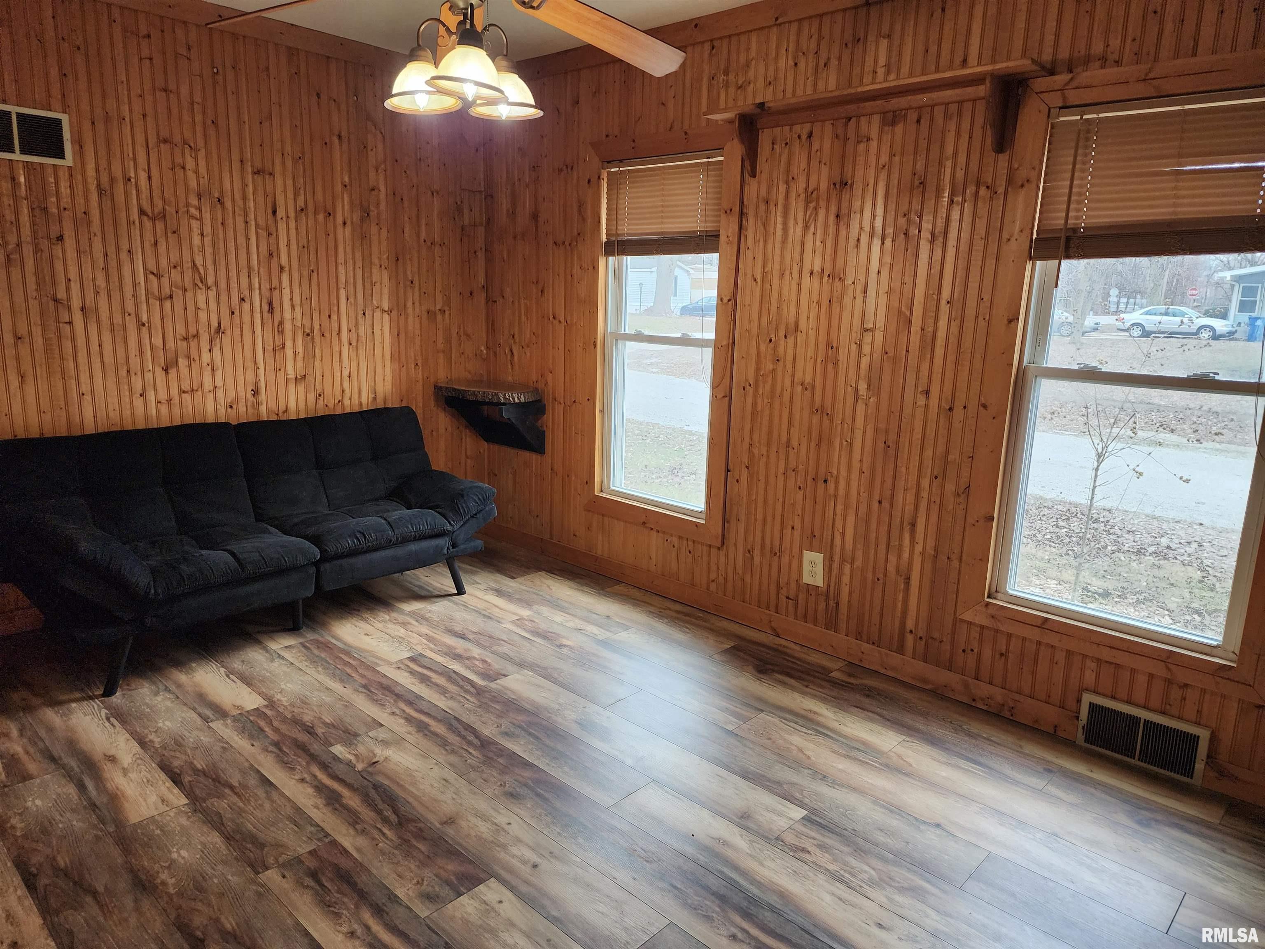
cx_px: 632
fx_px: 841
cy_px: 474
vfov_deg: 58.9
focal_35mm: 23
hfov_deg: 73.9
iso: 400
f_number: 1.8
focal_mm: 6.4
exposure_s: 1/120
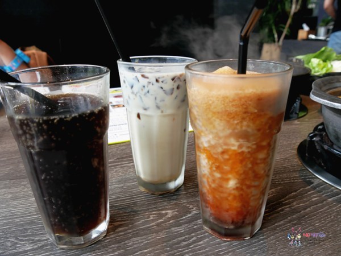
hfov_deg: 63.4
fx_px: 276
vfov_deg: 49.7
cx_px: 170
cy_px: 128
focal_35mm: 28
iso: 400
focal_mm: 14
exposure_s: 1/50
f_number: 5.6
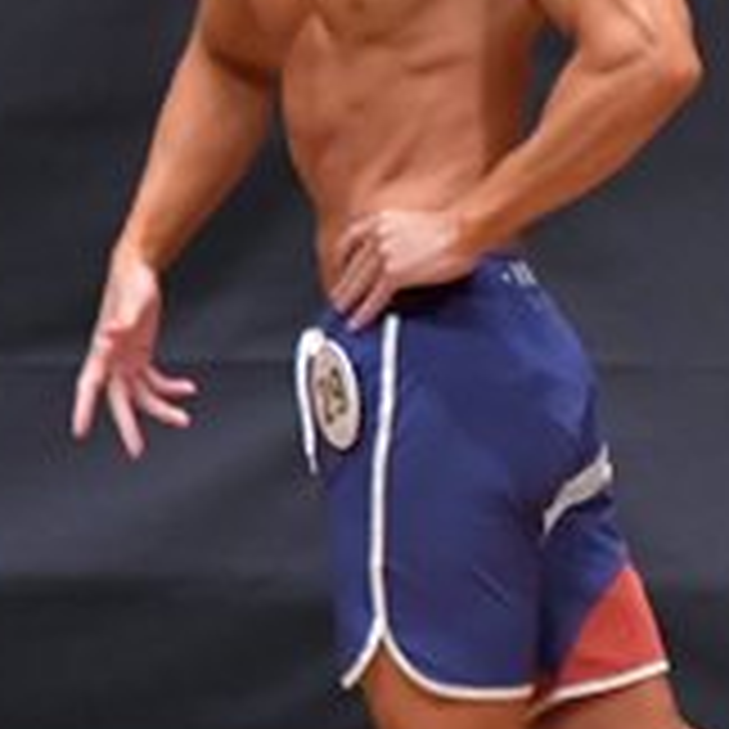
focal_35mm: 1037
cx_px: 1676
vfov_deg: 1.7
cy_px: 508
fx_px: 24708
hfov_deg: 1.7
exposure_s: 1/400
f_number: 5.6
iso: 6400
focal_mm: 170
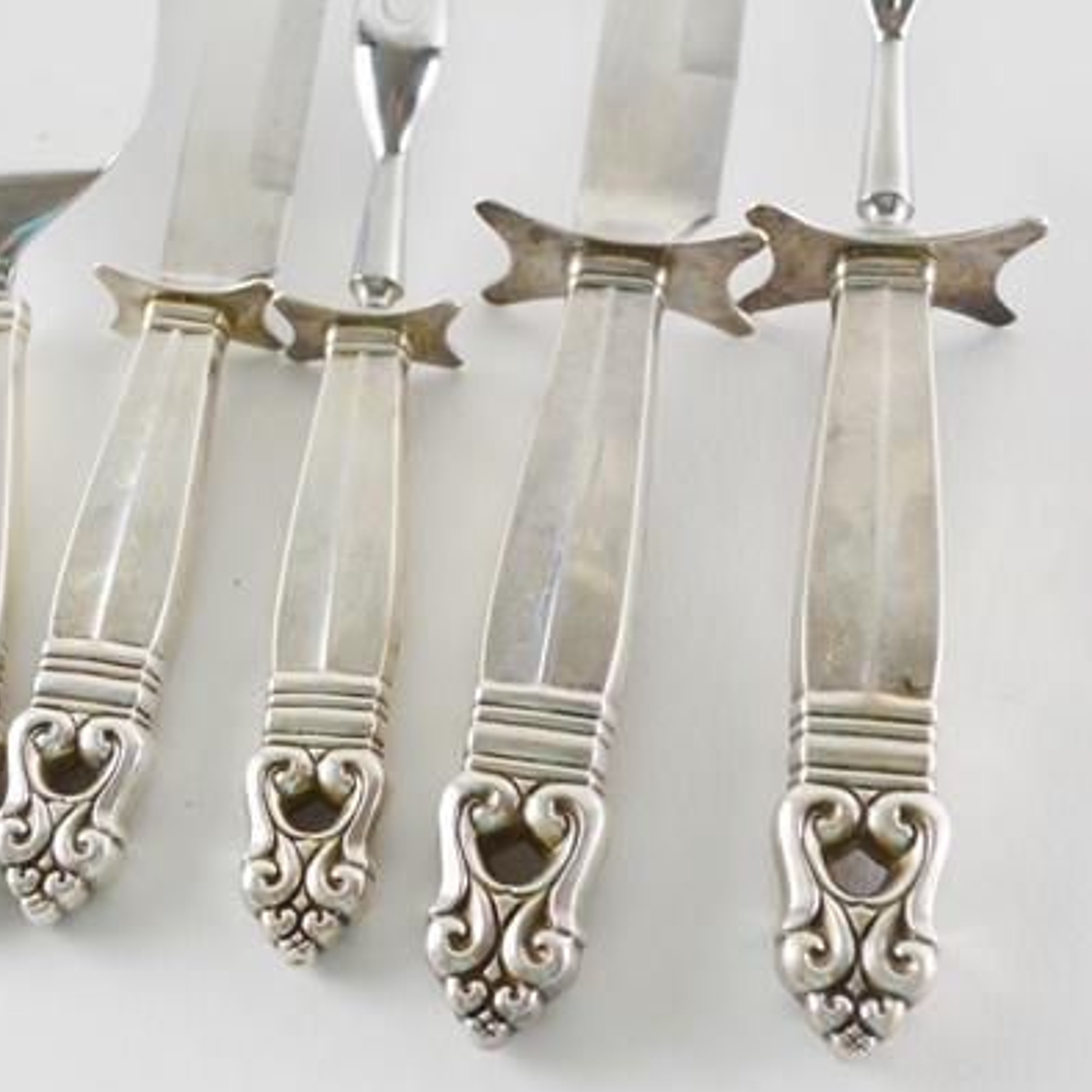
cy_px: 550
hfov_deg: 27.6
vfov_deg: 27.7
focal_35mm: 62
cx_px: 417
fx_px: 2213
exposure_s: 1/125
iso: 250
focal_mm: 32
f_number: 5.6
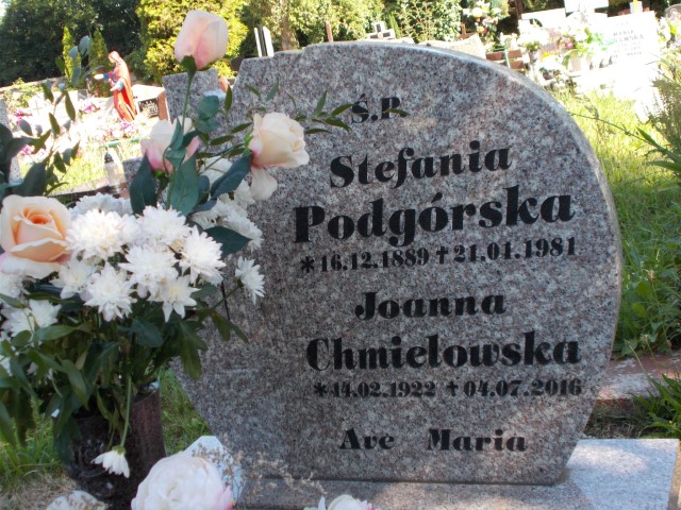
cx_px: 340
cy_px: 255
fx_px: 984
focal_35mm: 50
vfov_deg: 29.1
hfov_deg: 38.2
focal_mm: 9
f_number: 4.5
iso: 80
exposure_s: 1/80
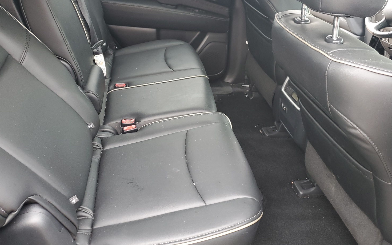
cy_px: 96
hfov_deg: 62.8
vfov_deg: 41.6
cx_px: 208
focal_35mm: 30
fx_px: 321
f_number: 1.5
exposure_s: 1/60.2
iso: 79
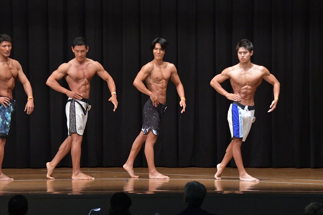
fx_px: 1641
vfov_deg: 7.5
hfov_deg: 11.2
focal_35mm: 183
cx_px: 162
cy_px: 108
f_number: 5.6
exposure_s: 1/400
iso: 6400
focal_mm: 122
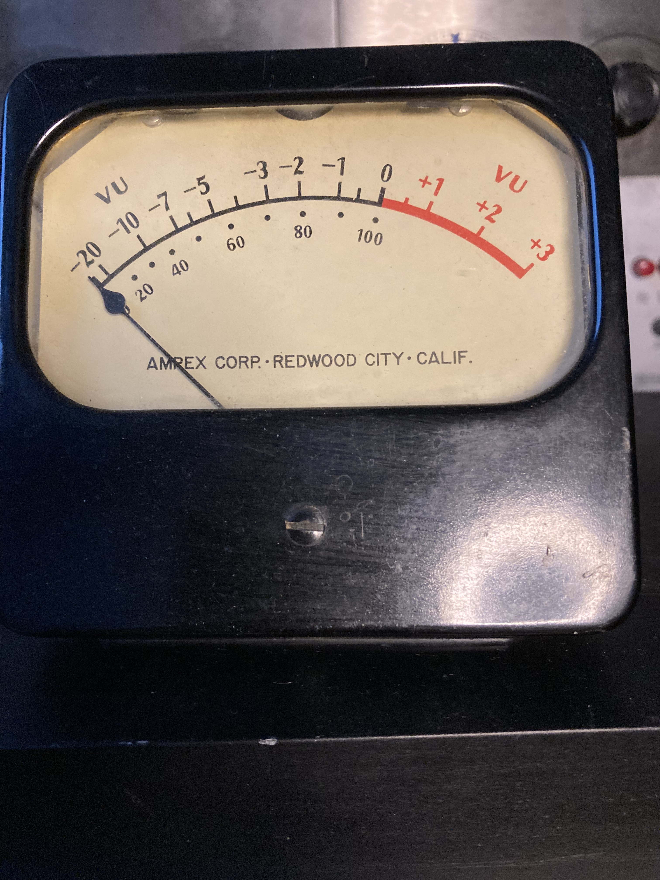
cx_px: 330
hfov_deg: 49.7
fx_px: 712
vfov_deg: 63.4
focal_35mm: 28
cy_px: 440
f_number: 1.8
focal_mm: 3.99
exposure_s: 1/36
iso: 400
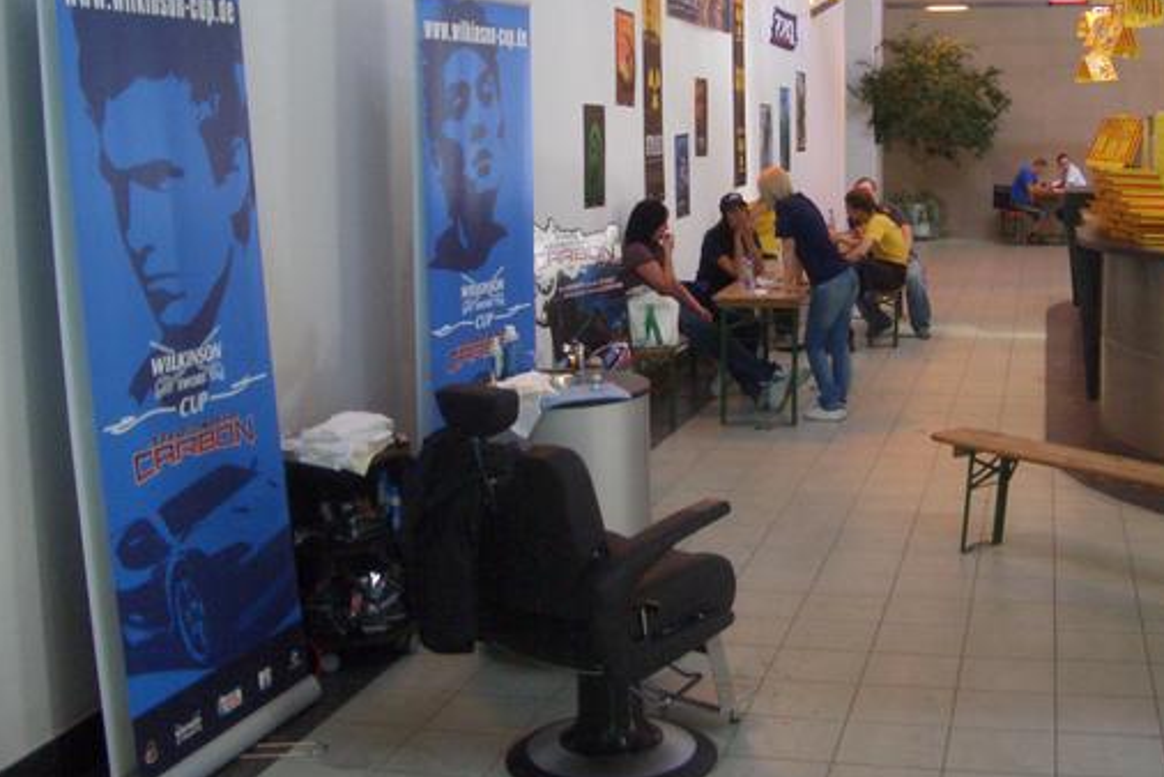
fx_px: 1488
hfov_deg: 42.4
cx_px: 718
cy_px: 248
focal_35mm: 46
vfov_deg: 29.1
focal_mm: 5.8
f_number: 2.6
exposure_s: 1/50
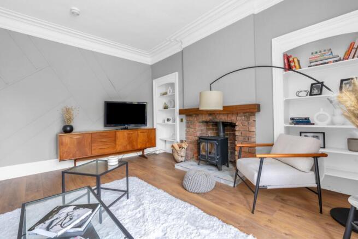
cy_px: 120
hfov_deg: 96.7
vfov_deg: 73.8
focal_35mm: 16
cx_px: 179
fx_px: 159
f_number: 9
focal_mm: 16
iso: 200
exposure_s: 1/2
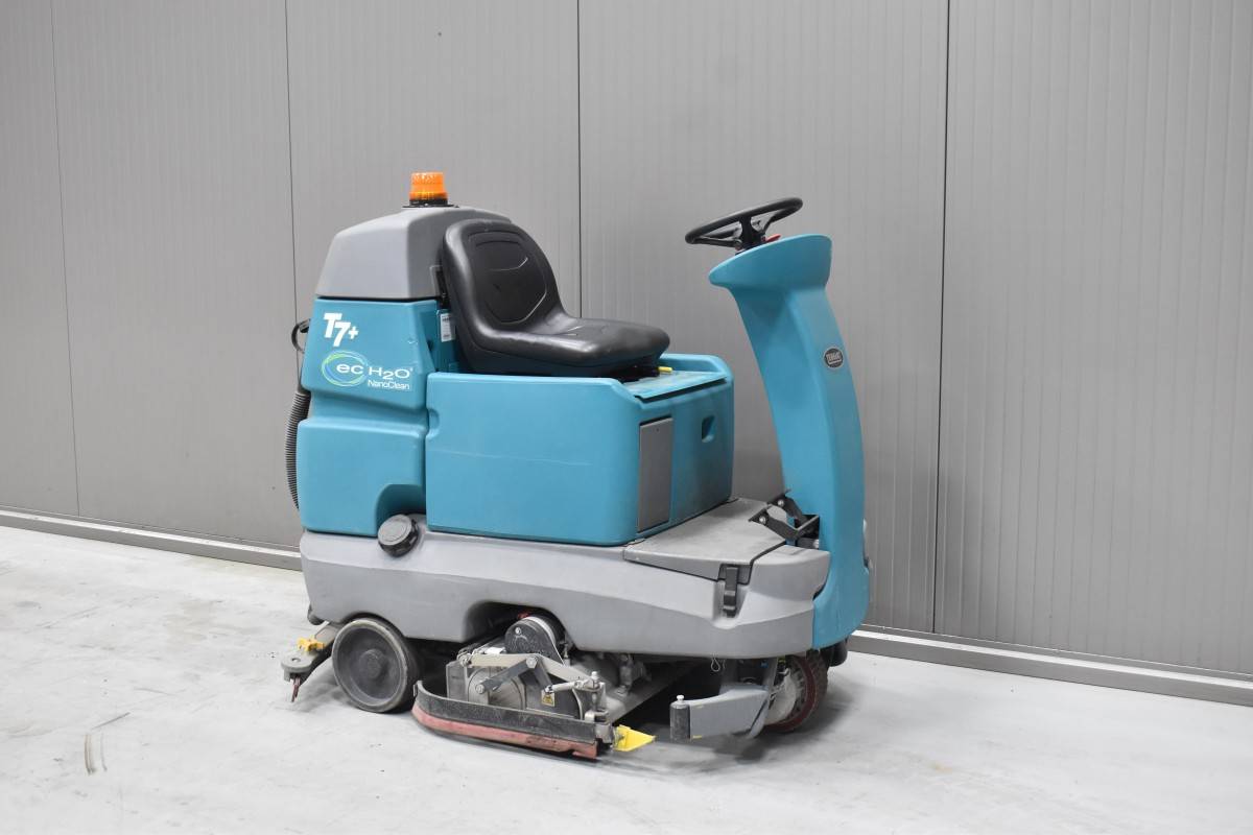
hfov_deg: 47.9
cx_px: 626
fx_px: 1410
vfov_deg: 33.0
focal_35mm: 40
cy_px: 418
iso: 1600
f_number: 5
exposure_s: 1/30
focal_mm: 27
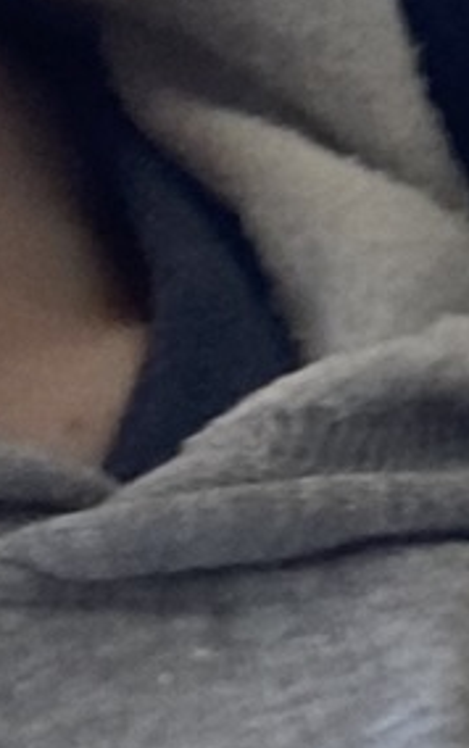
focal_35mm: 229
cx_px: 935
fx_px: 4674
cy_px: -1493
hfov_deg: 5.6
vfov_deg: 7.9
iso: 64
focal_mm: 2.71
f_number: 2.2
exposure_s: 1/122
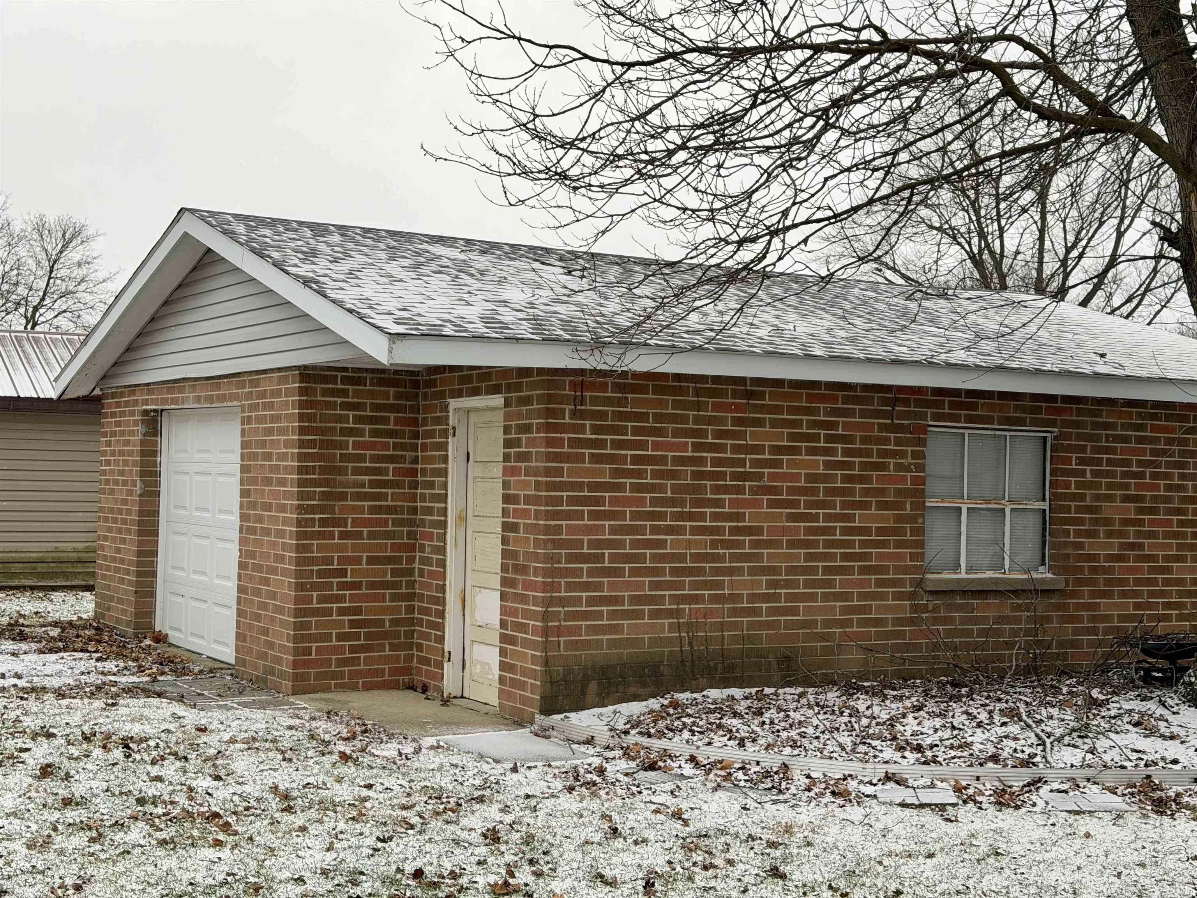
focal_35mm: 48
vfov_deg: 30.3
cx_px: 598
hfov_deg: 39.7
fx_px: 1660
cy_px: 449
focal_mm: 6.76
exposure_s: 1/534
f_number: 1.78
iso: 64
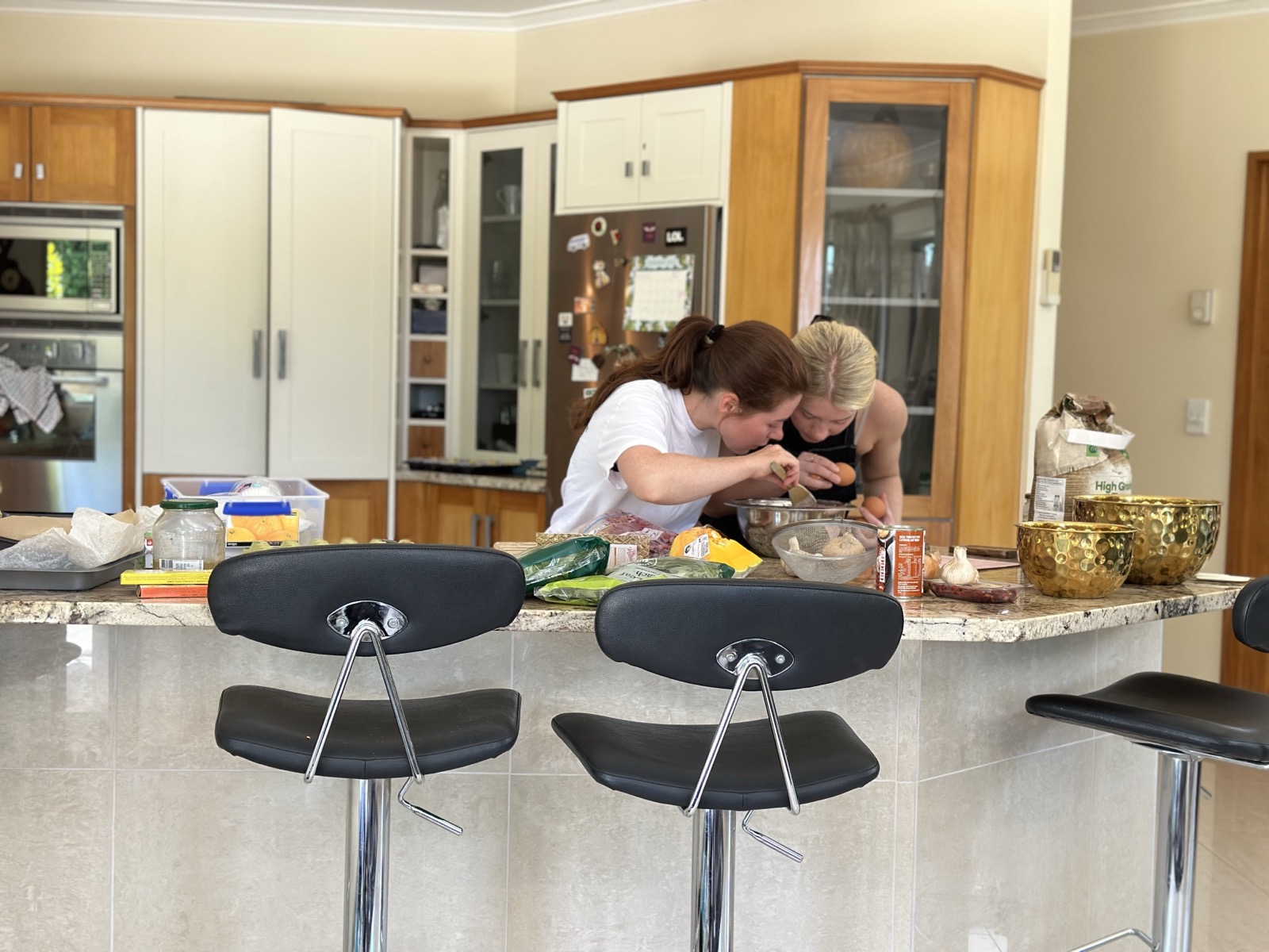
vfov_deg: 30.3
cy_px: 476
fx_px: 1760
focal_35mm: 48
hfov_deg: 39.7
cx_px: 634
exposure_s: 1/79
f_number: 1.78
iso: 125
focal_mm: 6.86
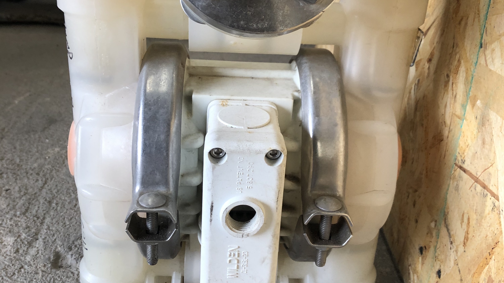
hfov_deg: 49.4
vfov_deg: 29.0
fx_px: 548
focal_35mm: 41
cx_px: 251
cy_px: 121
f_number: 1.8
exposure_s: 1/40
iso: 25
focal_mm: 3.99
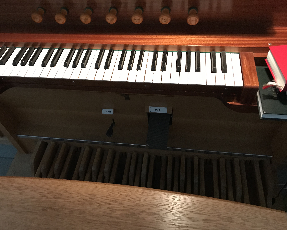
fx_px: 255
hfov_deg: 58.7
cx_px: 137
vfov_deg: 48.5
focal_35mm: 30
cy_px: 118
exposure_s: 1/7
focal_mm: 3.99
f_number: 1.8
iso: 80
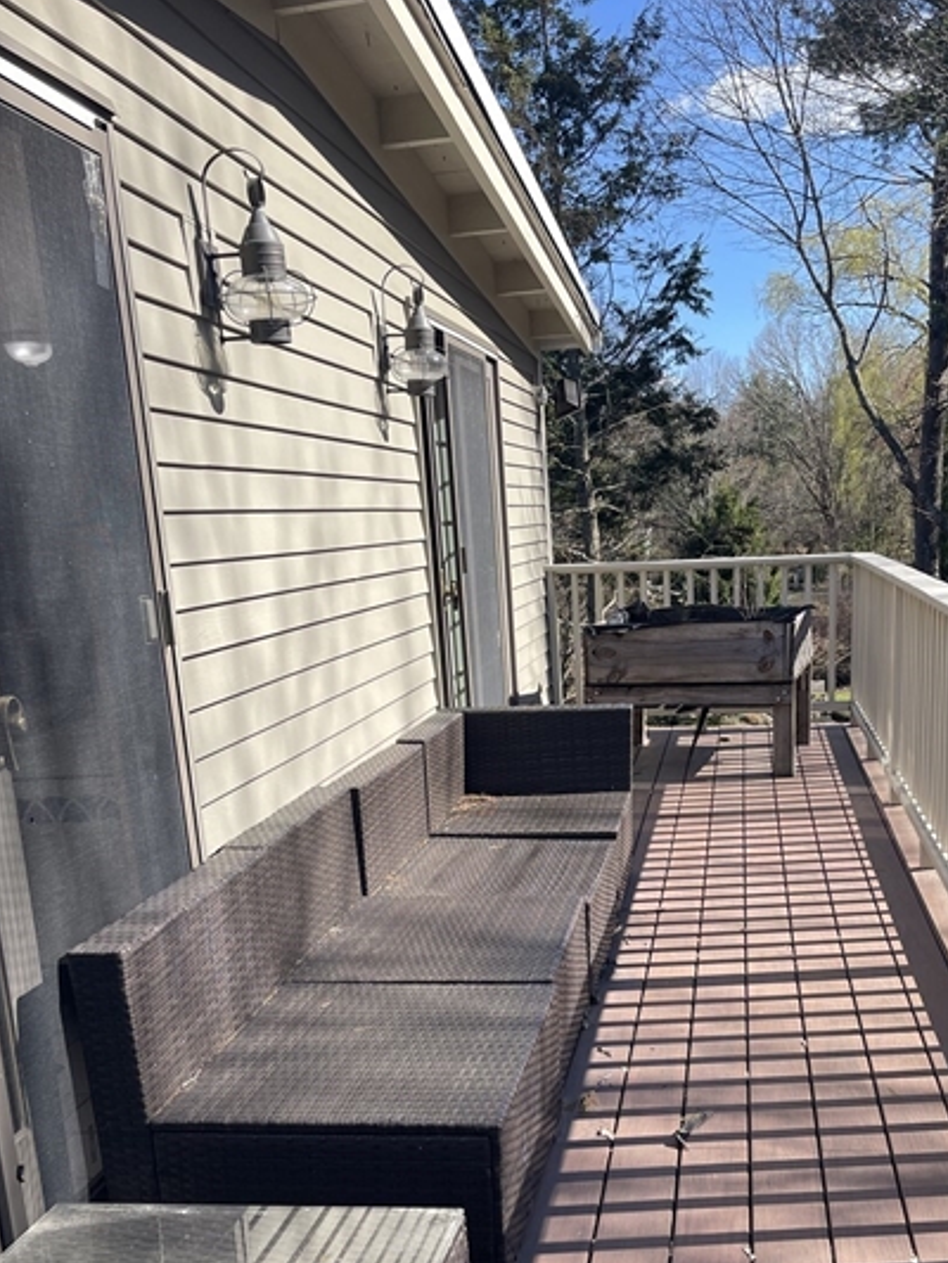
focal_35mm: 36
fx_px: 1314
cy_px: 853
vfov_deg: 50.3
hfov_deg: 39.5
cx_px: 564
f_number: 1.6
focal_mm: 5.1
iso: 32
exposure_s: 1/1456
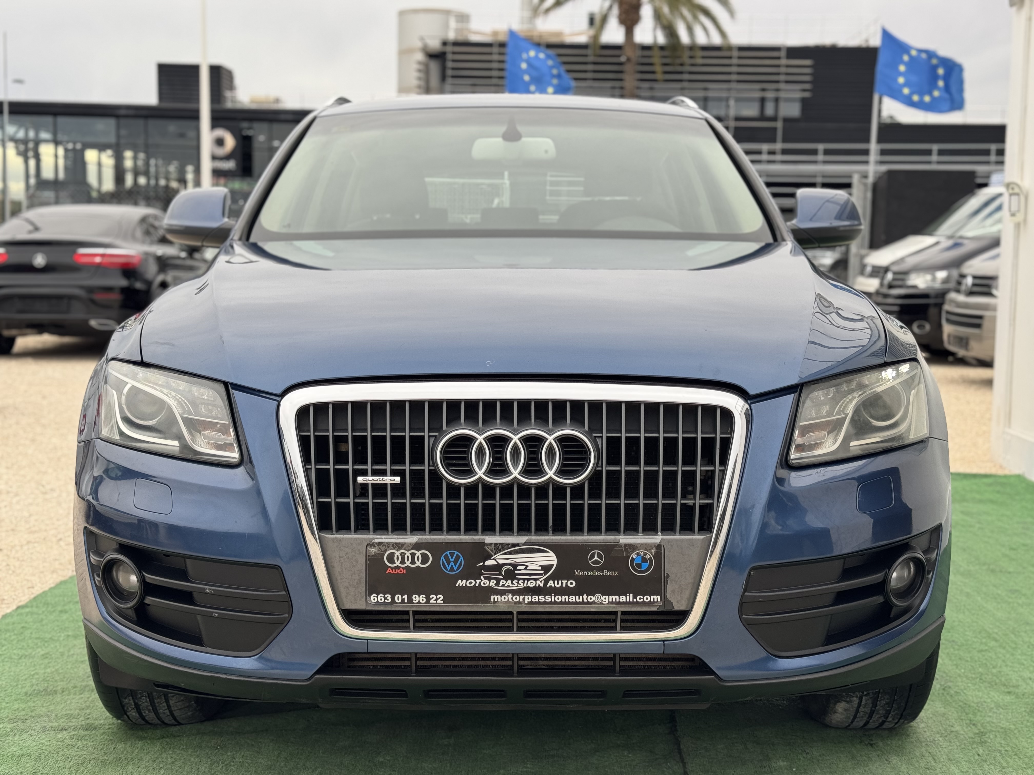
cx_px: 517
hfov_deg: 39.7
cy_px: 388
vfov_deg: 30.3
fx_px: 1434
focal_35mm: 48
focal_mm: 6.76
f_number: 1.78
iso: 64
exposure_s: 1/390
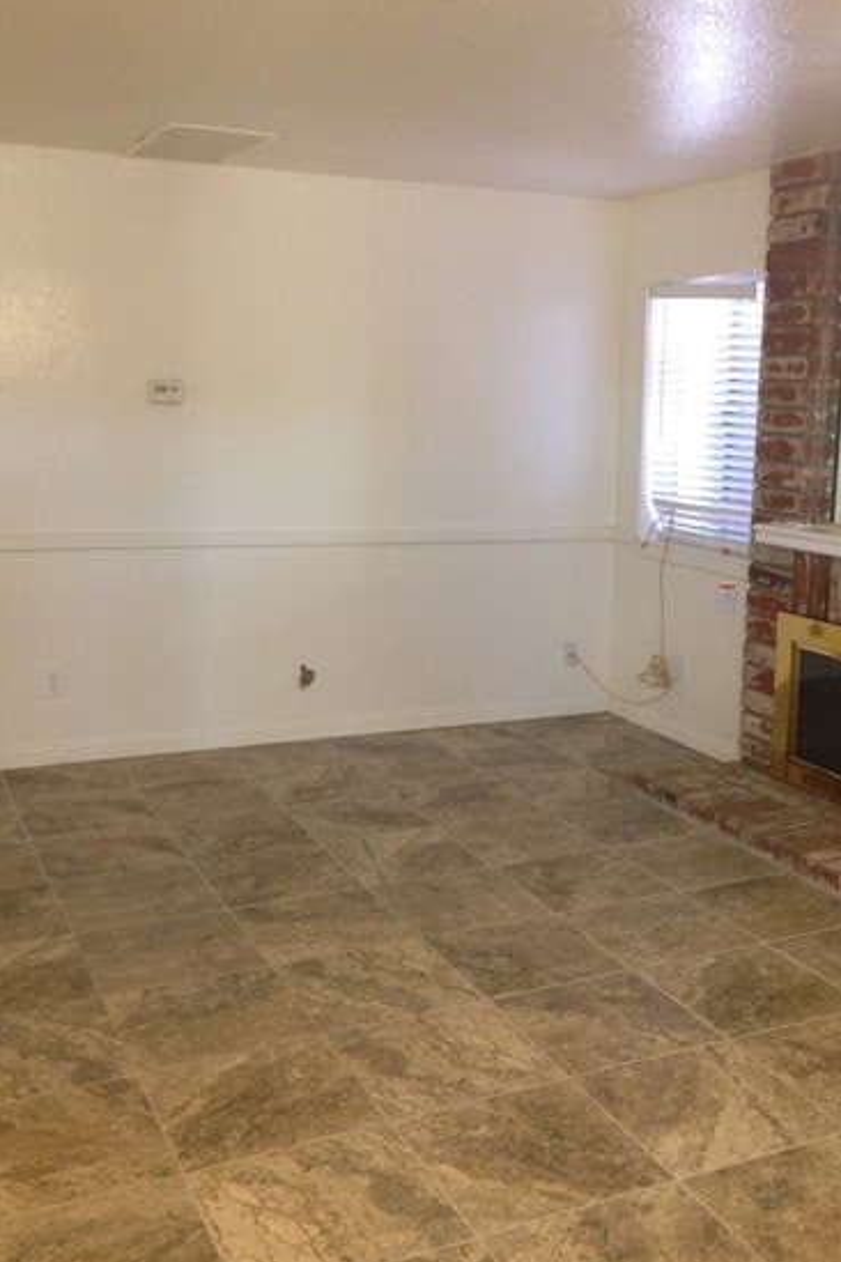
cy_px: 655
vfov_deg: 48.4
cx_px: 512
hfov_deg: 33.3
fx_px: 1402
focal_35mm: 40
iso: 160
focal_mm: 4.12
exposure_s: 1/20
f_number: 2.4
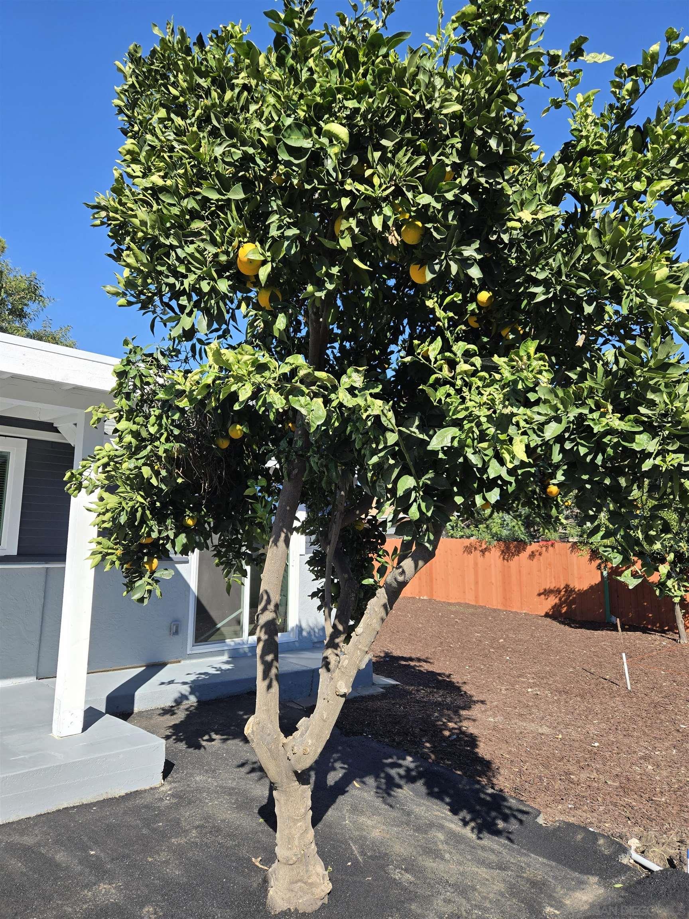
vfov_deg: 73.9
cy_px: 460
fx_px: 610
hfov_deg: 58.9
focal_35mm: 23
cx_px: 344
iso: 50
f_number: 1.8
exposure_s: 1/2921
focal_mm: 5.4
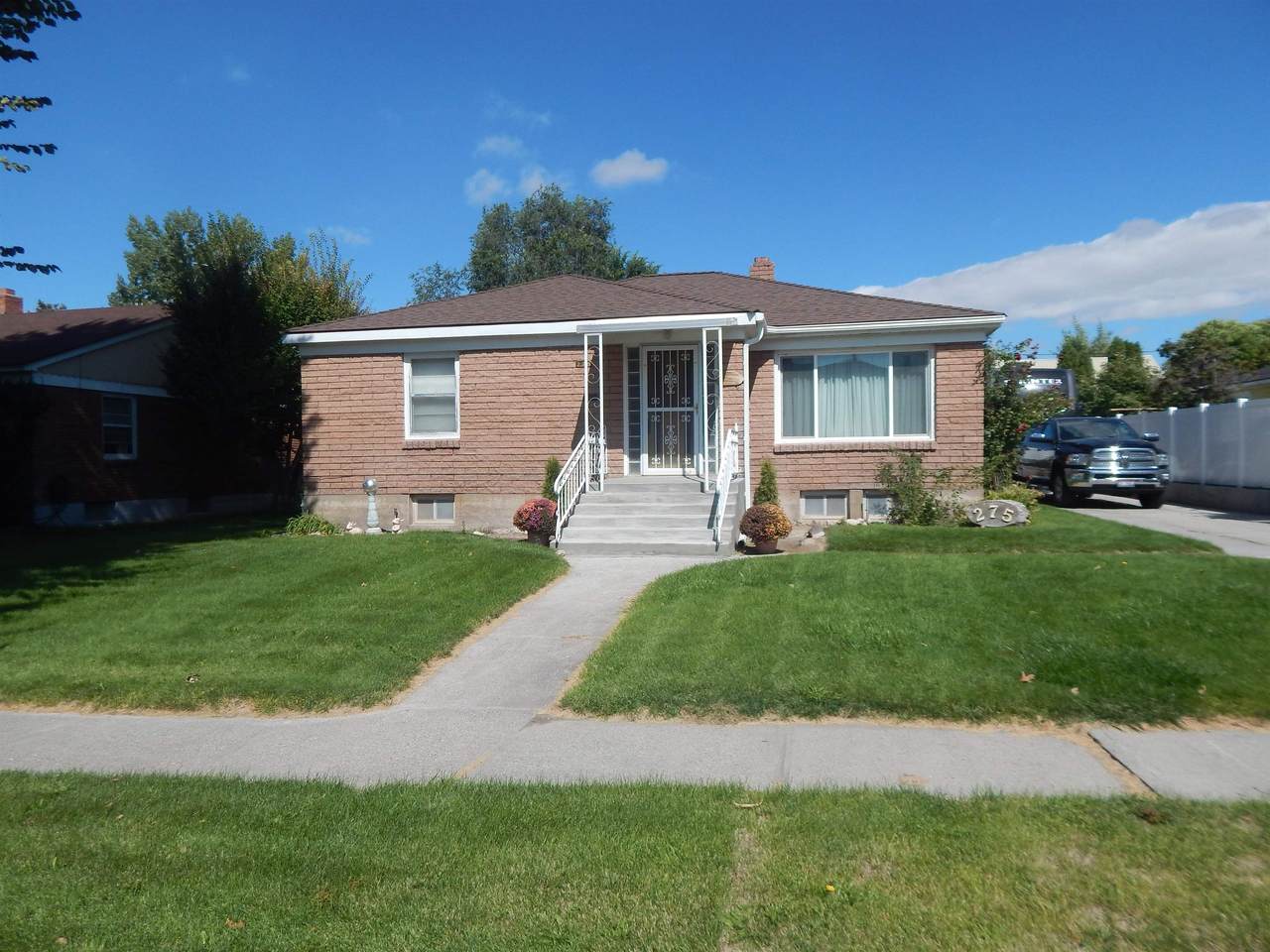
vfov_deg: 61.1
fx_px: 807
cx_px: 635
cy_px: 476
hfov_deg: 76.4
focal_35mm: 22
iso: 125
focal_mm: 4
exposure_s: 1/800
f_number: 6
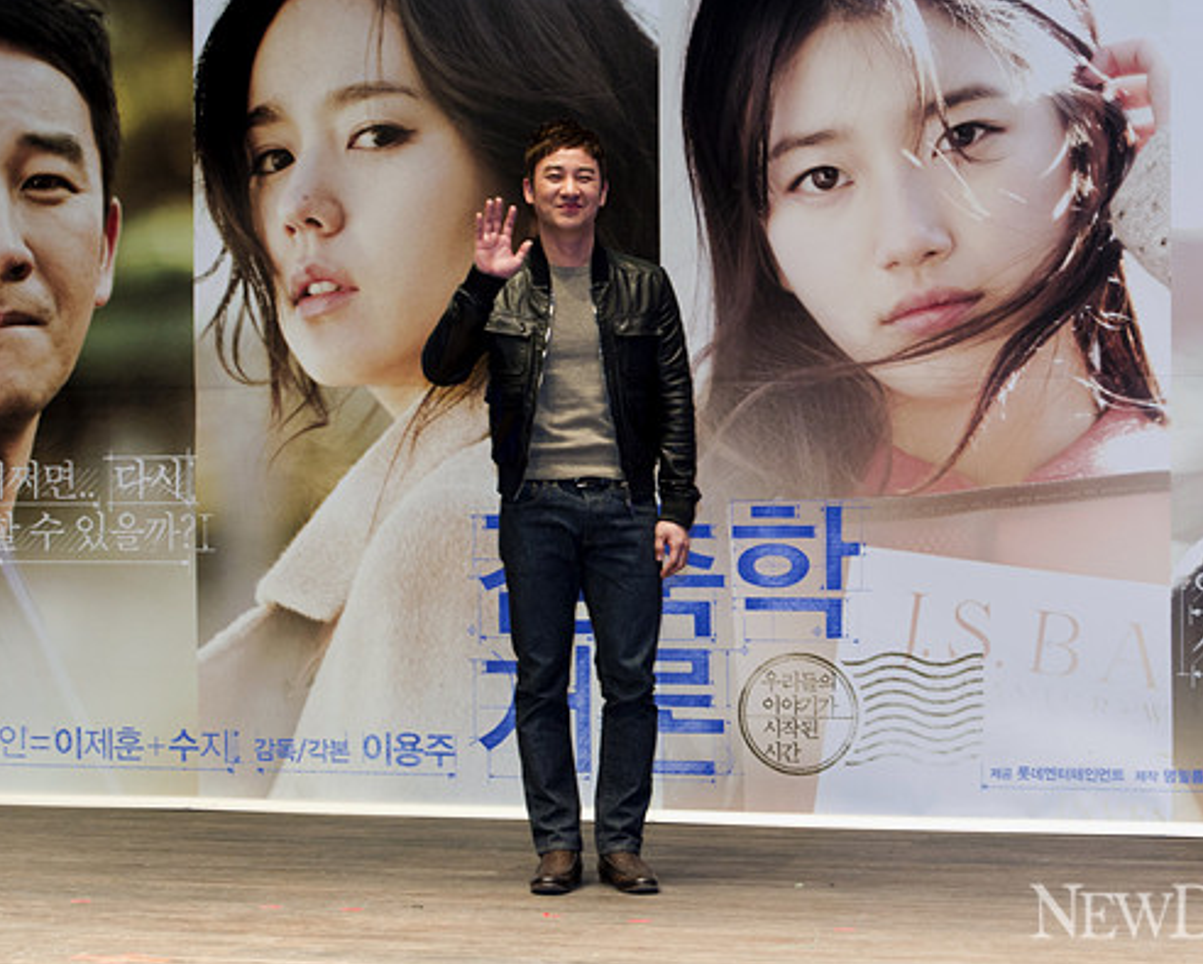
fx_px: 2849
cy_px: 481
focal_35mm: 80
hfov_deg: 23.8
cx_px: 648
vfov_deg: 19.2
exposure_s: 1/60
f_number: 6.3
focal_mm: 70
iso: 3200
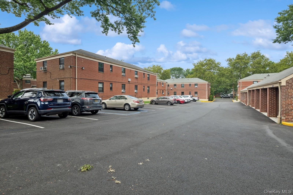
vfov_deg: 68.9
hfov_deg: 91.6
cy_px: 98
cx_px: 146
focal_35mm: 18
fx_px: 142
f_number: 11
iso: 100
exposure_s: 1/50
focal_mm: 17.5
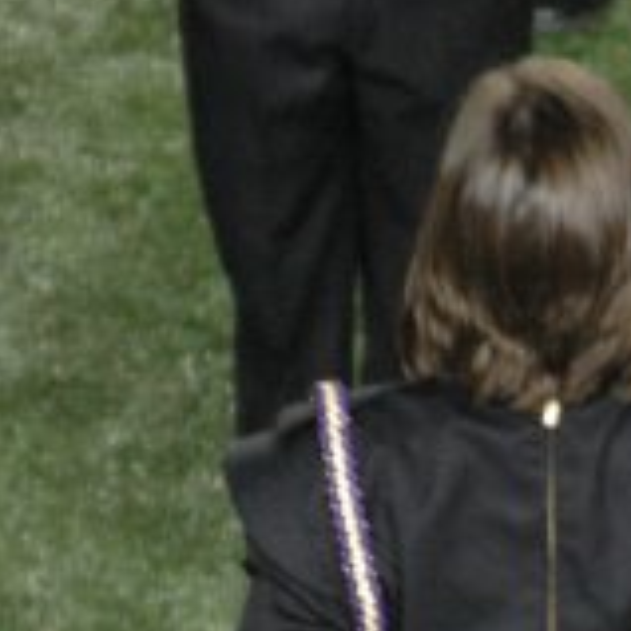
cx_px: 593
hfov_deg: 0.9
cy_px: 778
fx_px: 39555
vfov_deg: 0.9
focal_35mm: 1918
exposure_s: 1/40
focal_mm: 400
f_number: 5.6
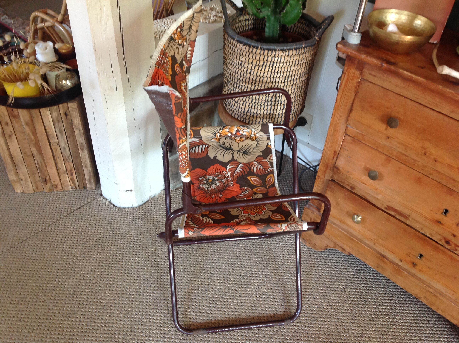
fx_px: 463
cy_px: 172
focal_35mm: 35
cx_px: 230
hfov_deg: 52.7
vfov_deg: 40.6
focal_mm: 4.28
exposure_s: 1/15
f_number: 2.4
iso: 100
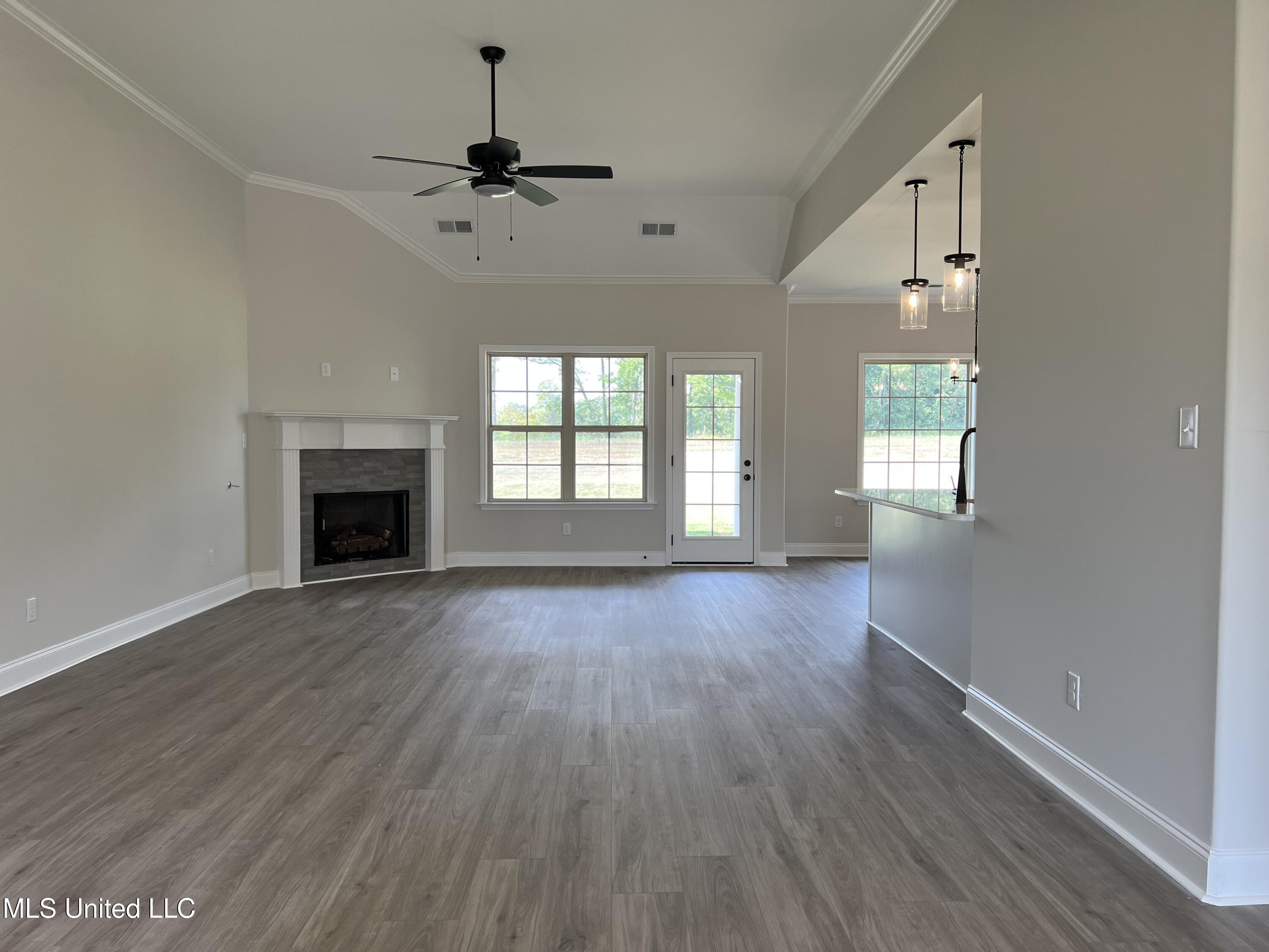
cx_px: 634
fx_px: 953
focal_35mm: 26
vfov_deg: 53.1
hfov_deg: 67.3
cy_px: 476
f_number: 1.5
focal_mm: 5.7
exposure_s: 1/163
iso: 64
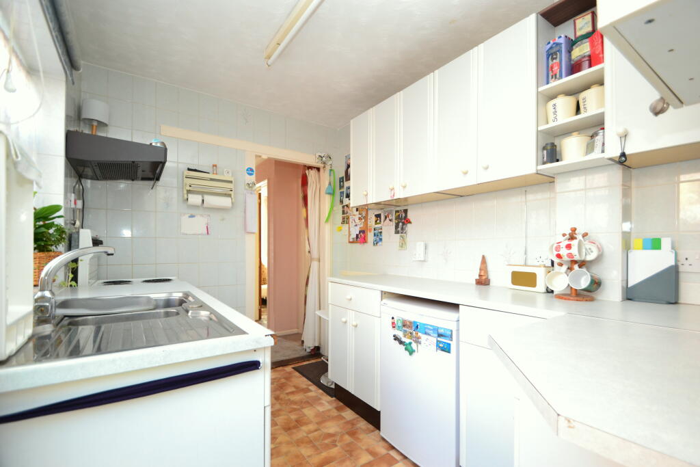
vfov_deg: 77.3
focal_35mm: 15
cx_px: 350
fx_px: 292
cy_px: 234
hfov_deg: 100.4
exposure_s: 1/60
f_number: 4
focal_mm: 10
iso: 720
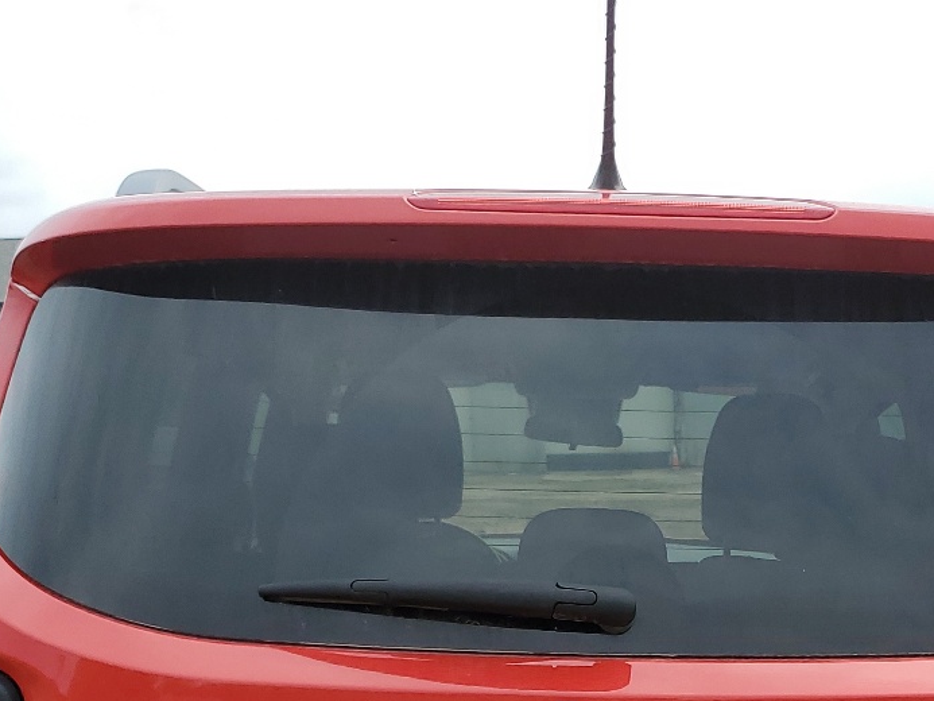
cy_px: 787
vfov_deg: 22.9
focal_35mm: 60
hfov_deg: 31.9
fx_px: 1619
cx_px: 635
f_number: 1.5
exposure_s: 1/2500
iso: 50
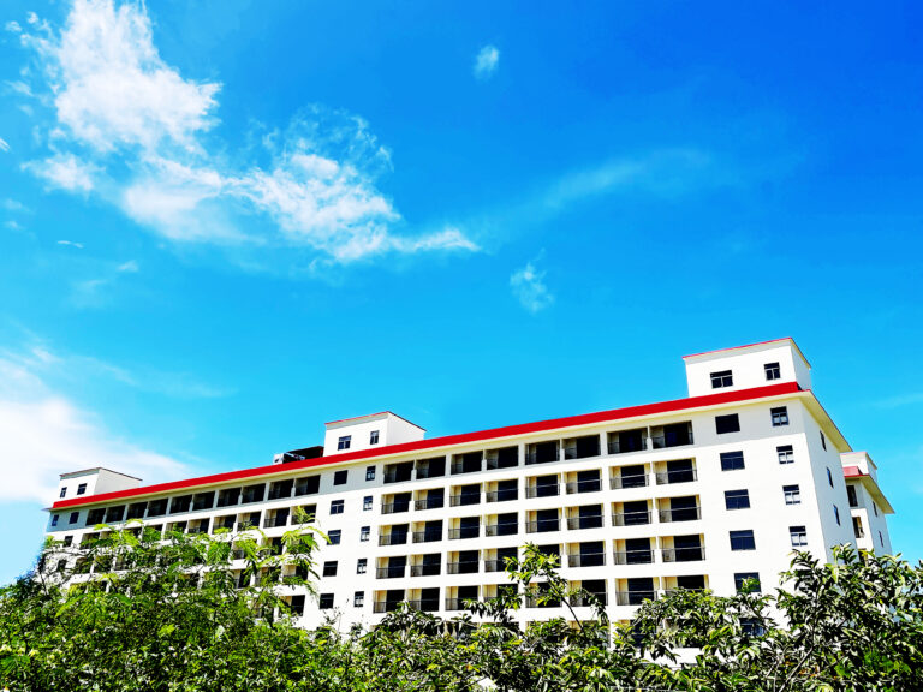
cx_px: 462
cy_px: 346
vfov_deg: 53.1
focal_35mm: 26
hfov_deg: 67.3
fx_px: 693
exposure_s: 1/4000
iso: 32
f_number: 1.6
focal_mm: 4.2
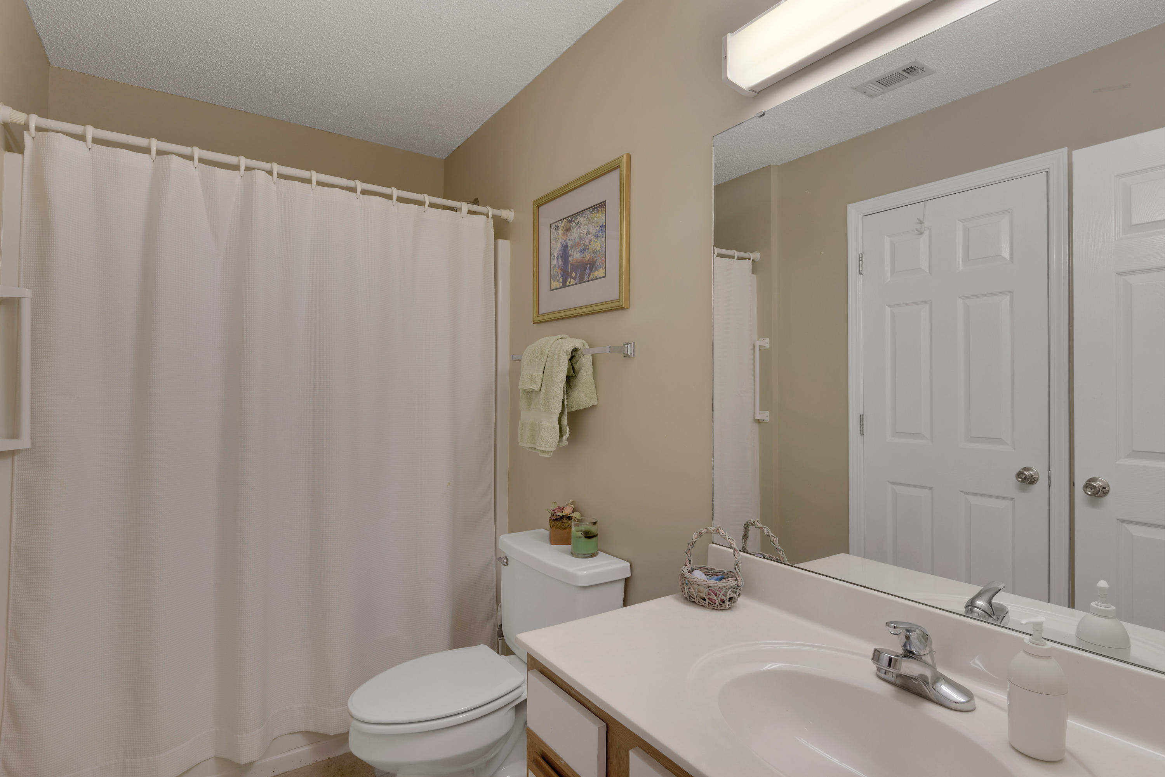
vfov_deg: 64.6
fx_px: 615
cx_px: 582
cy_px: 388
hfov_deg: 86.9
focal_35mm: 19
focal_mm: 19
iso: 200
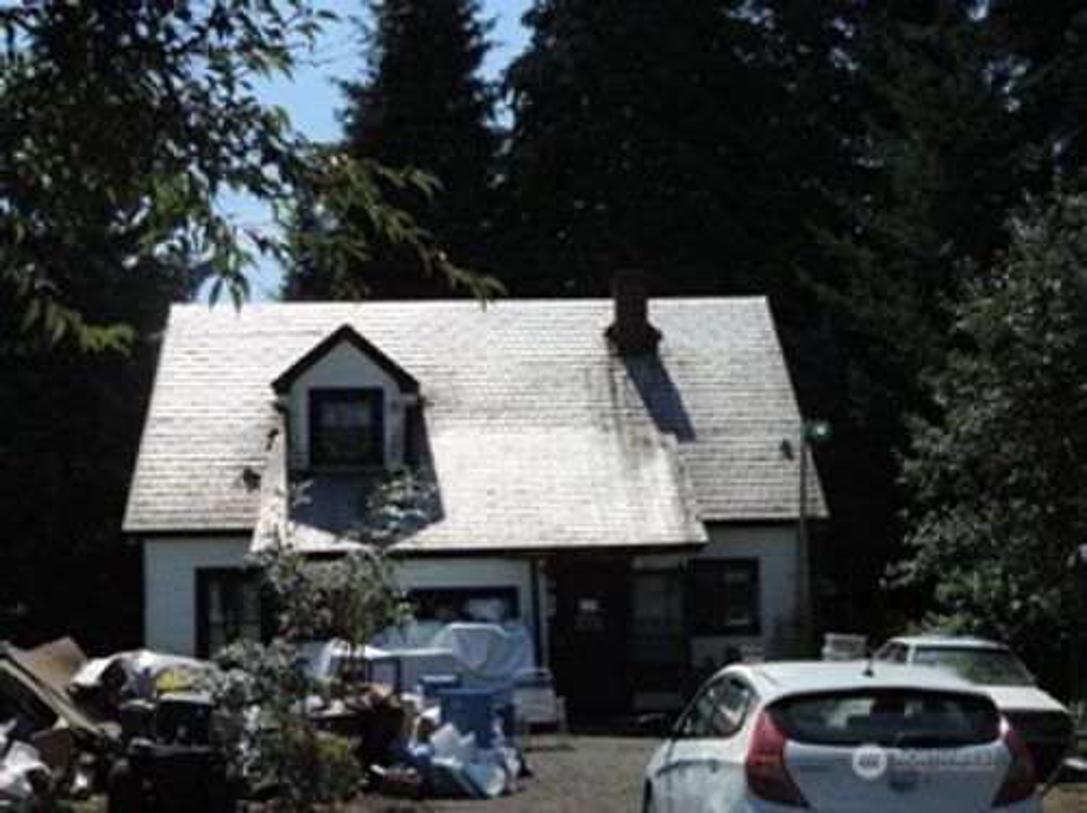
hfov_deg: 32.2
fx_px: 1882
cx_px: 544
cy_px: 406
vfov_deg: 24.4
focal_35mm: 60
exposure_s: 1/1000
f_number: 3.7
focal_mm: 10.7
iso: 80
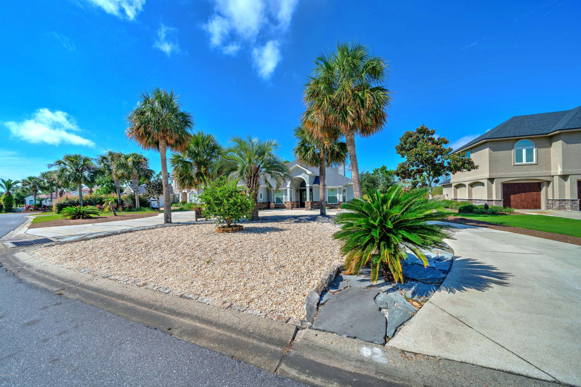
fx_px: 194
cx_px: 290
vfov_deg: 90.0
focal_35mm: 12
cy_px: 194
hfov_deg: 112.6
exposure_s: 1/125
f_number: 8
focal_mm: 12
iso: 100
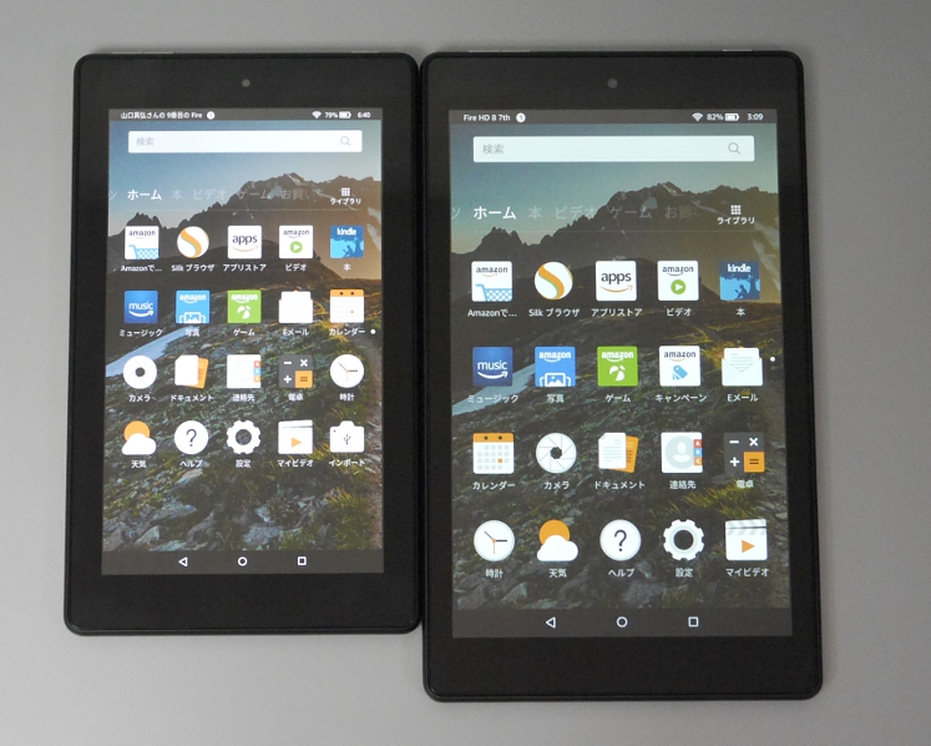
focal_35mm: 69
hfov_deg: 27.5
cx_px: 451
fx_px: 1902
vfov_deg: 22.2
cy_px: 373
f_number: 5.6
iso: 2500
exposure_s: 1/60
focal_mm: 33
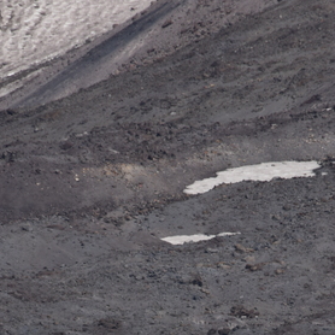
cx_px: 219
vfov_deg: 1.5
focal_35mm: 1176
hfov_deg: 1.5
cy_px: 386
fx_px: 12876
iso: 100
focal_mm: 300
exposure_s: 1/640
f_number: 10
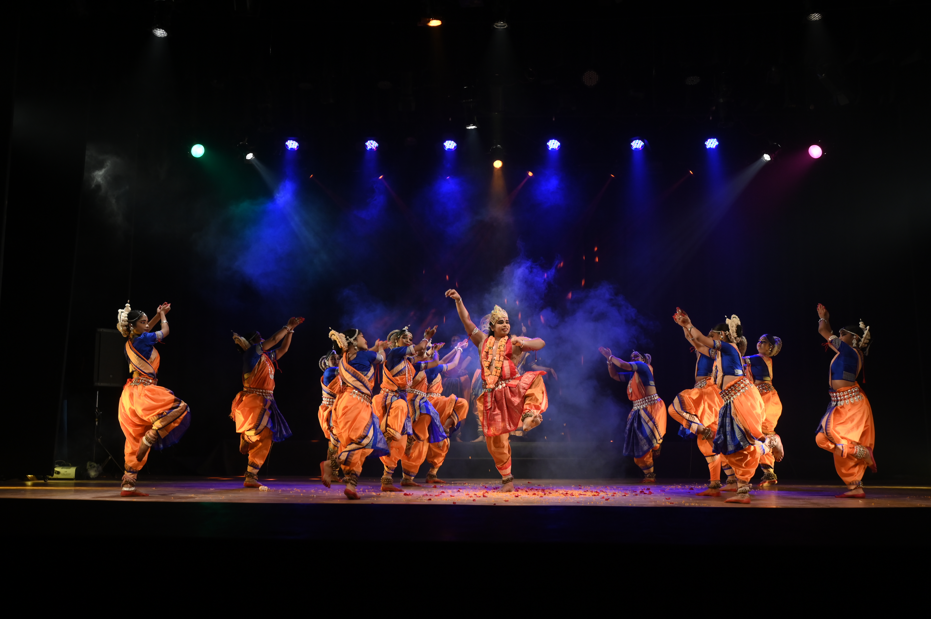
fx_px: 879
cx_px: 466
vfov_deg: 38.8
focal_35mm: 34
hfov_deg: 55.8
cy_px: 310
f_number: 6.3
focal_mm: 34
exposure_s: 1/200
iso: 1250
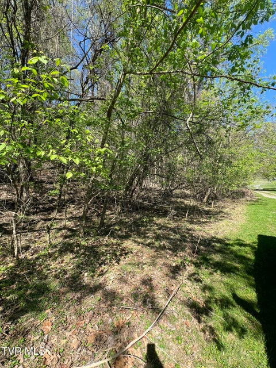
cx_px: 138
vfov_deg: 106.2
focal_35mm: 13
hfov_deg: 89.9
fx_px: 138
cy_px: 184
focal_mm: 1.57
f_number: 1.8
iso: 32
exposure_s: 1/341
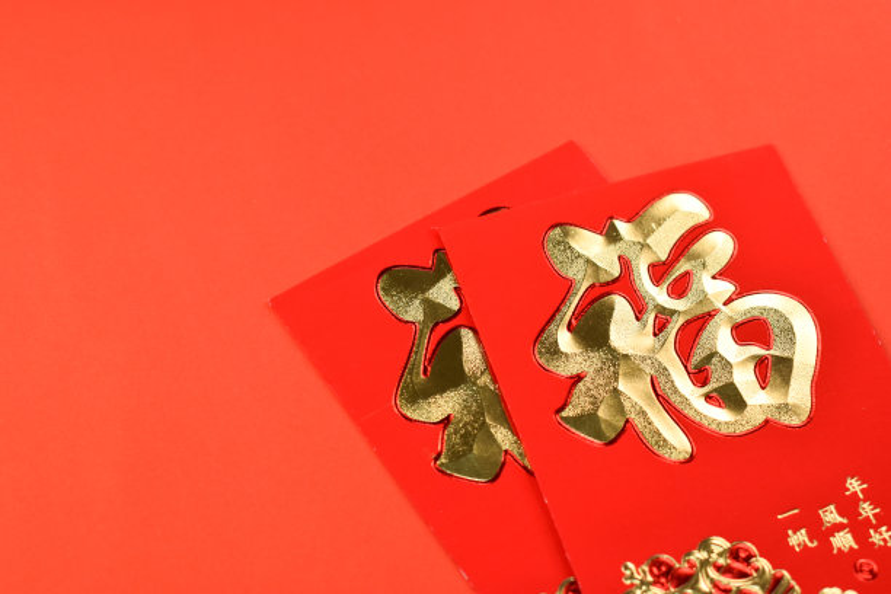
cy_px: 297
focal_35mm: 69
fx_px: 1708
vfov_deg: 19.7
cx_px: 446
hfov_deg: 29.2
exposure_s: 1/125
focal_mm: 46
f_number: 5.3
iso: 400
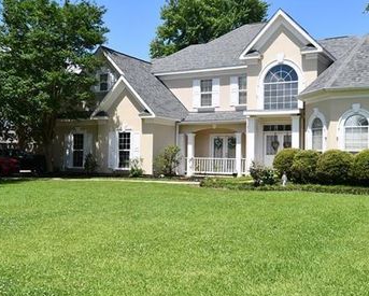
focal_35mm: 41
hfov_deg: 44.7
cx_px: 209
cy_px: 144
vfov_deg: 36.5
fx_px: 448
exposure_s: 1/250
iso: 100
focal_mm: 20
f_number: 8
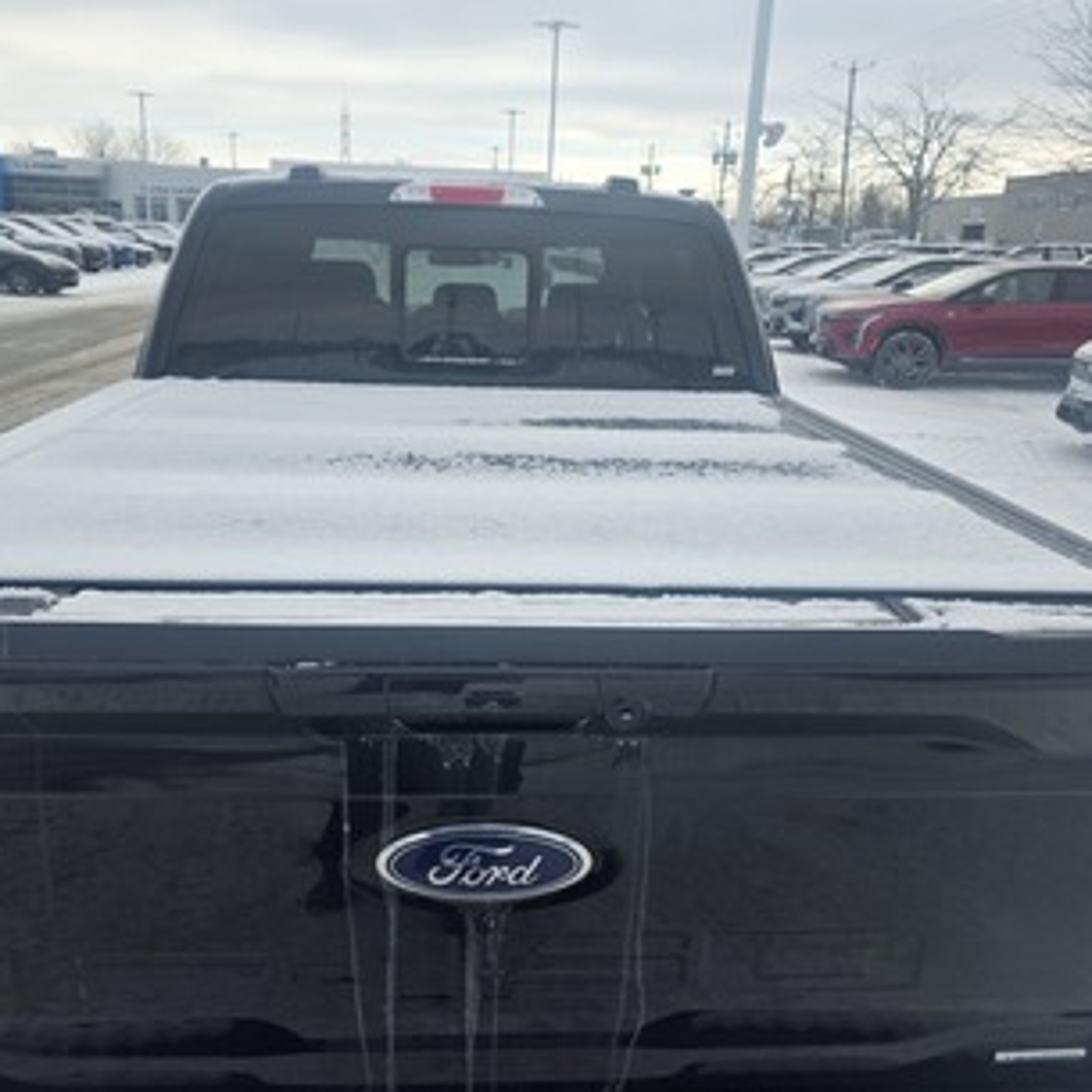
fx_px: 999
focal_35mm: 28
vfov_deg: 57.3
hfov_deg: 57.2
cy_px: 532
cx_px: 505
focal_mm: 6.3
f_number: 1.7
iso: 80
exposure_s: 1/6150
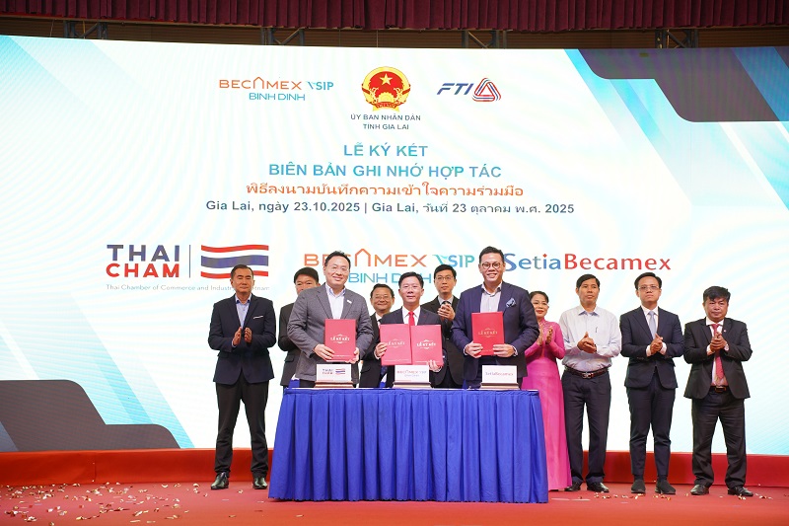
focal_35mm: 72
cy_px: 263
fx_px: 1578
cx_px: 394
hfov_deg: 28.1
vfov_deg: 18.9
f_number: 4.5
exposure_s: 1/160
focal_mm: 72
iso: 800
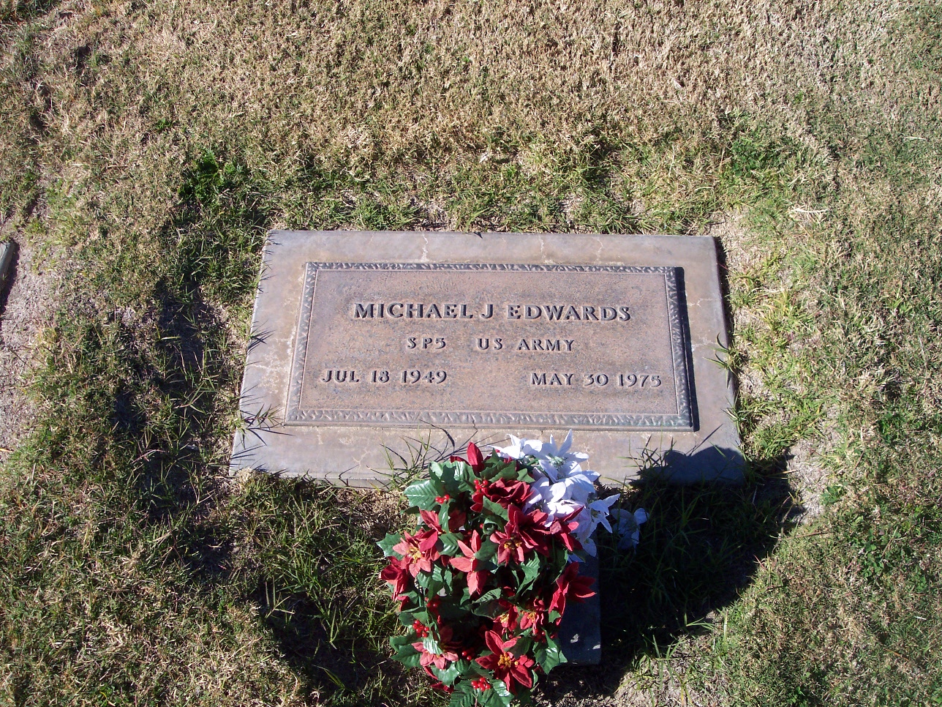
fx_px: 1034
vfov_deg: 37.7
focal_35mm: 38
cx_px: 471
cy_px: 354
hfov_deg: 49.0
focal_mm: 8
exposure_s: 1/700
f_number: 4.8
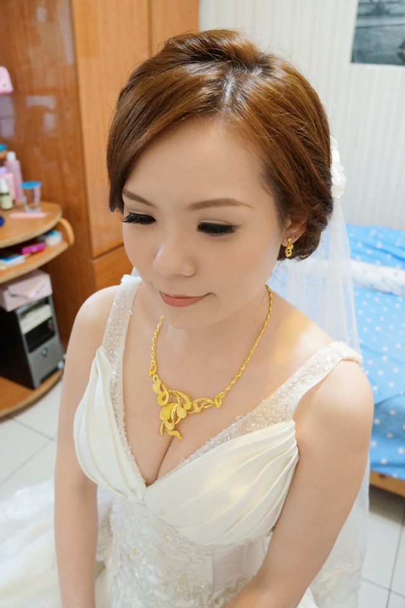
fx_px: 456
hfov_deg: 47.9
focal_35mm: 27
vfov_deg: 67.4
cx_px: 202
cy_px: 304
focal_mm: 18
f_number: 3.5
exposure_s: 1/60
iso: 2000
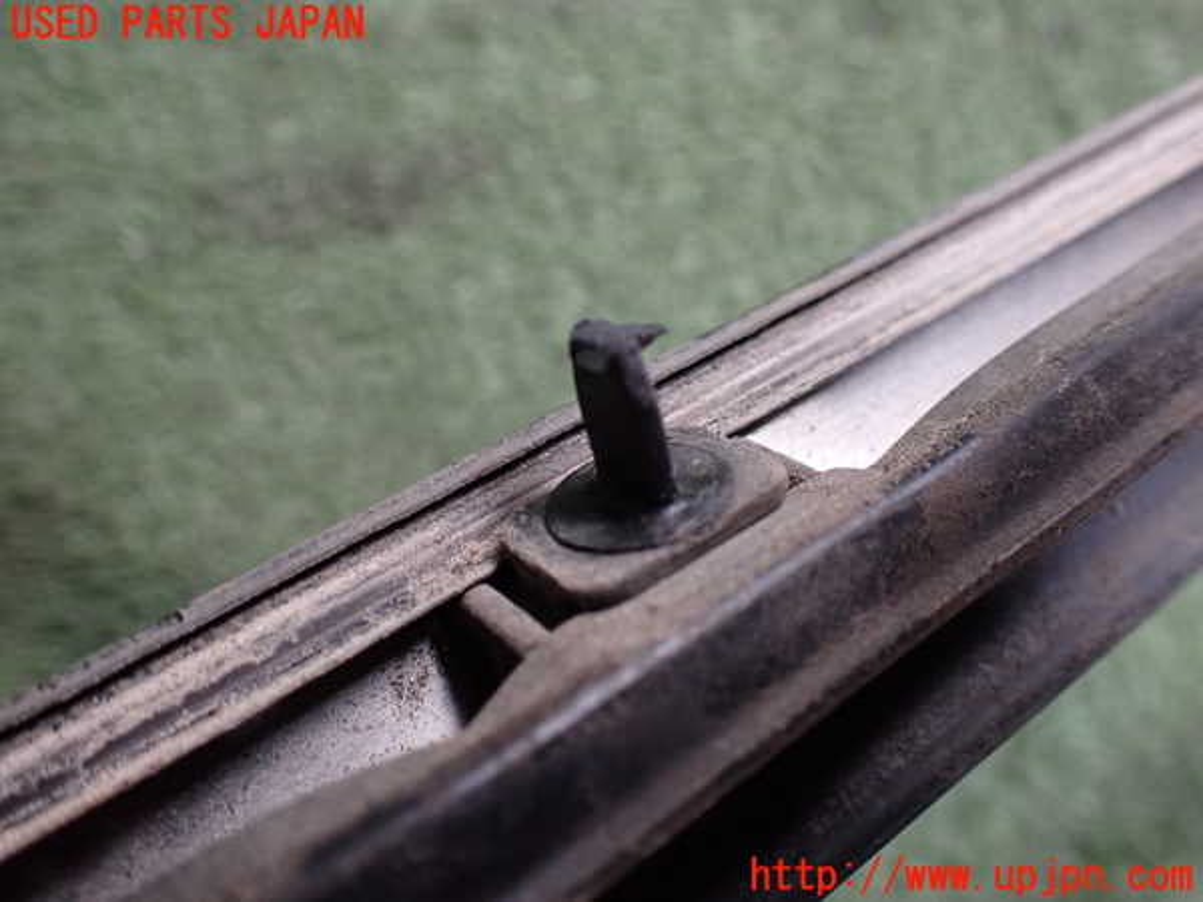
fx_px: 1043
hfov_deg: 60.0
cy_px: 451
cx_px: 602
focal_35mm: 30
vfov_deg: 46.8
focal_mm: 5.4
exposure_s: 1/125
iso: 320
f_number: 2.3
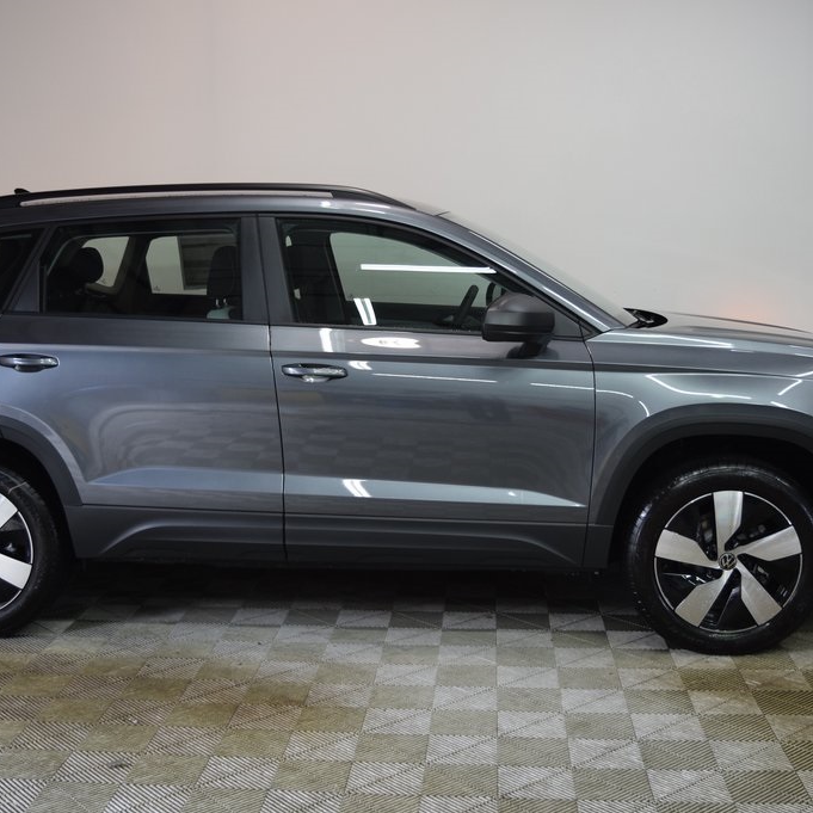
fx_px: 1222
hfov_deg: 36.7
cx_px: 355
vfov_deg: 36.8
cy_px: 407
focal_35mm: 46
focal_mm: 24
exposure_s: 1/60
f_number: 4
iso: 500
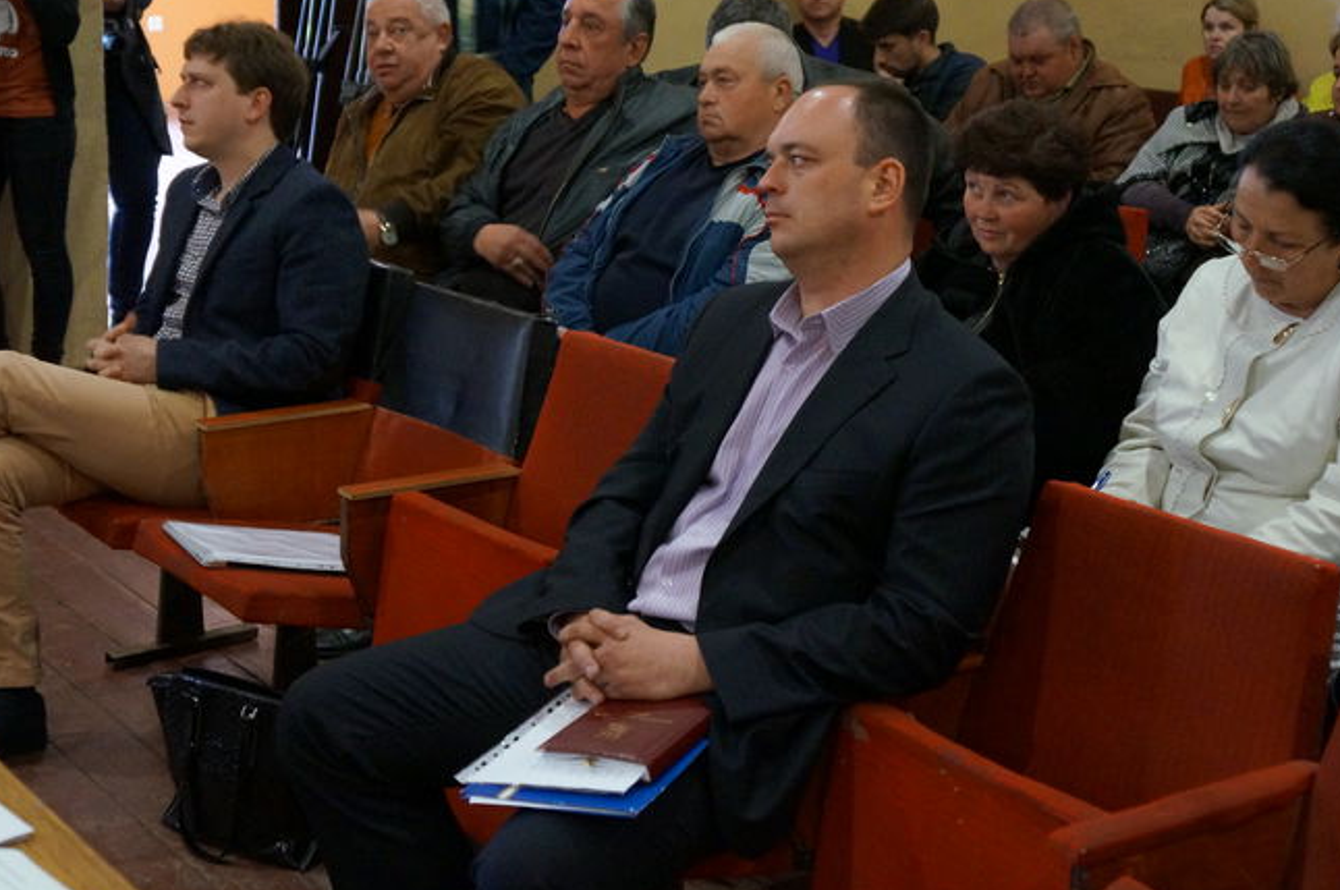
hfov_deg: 34.7
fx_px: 2142
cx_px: 672
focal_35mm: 58
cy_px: 355
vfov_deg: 23.4
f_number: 4
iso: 3200
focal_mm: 31
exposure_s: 1/25
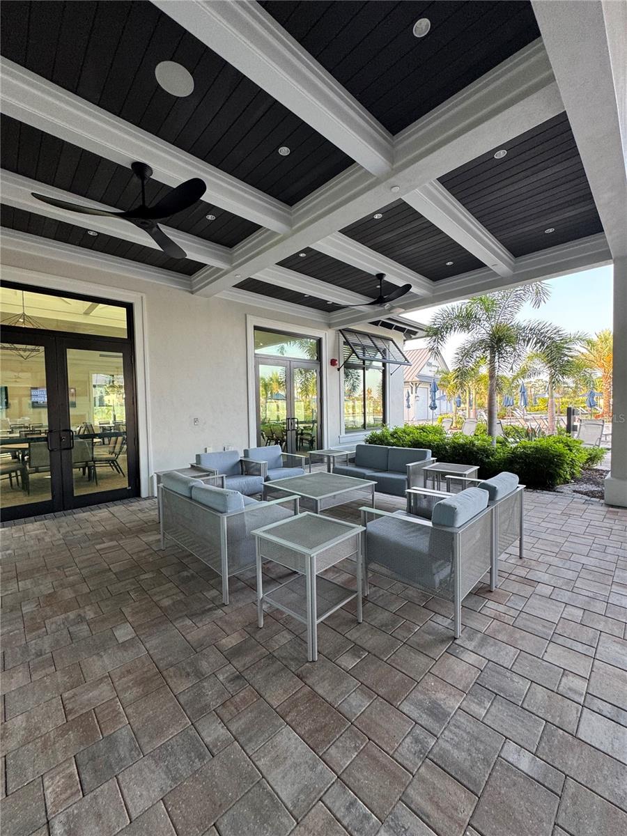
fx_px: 338
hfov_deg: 85.7
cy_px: 418
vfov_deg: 102.1
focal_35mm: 14
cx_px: 314
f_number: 2.2
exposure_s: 1/99
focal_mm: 2.22
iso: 80
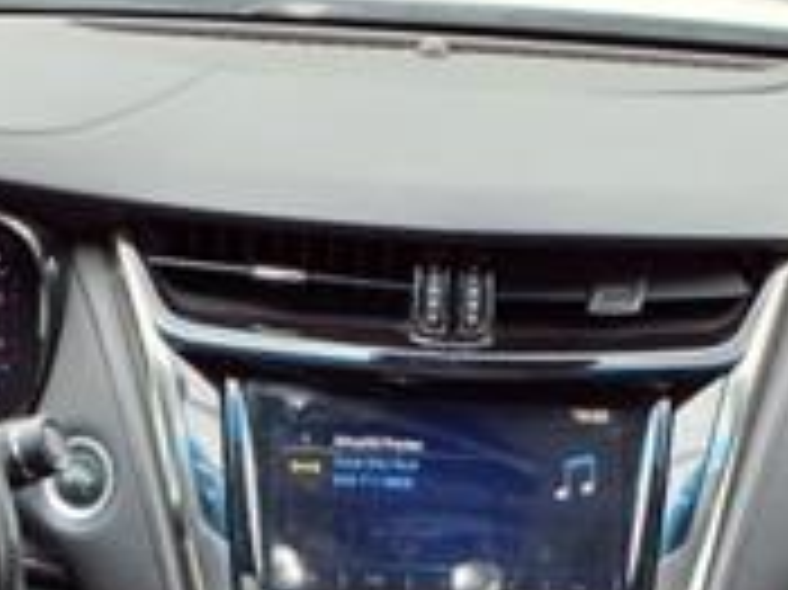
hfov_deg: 19.8
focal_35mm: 99
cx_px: 333
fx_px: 2252
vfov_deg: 13.6
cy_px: 1013
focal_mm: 3.58
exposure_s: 1/120
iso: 50
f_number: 1.9
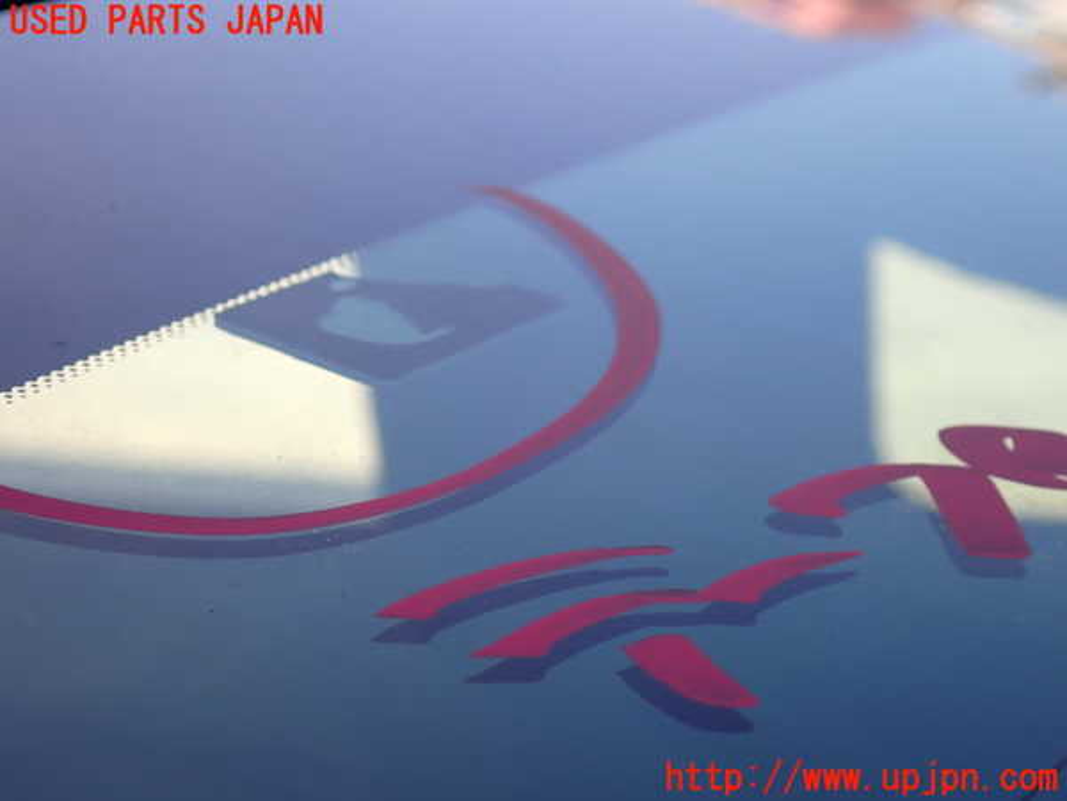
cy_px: 400
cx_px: 534
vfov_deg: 14.8
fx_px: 3082
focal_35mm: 100
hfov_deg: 19.6
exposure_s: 1/200
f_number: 4.9
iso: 100
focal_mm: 18
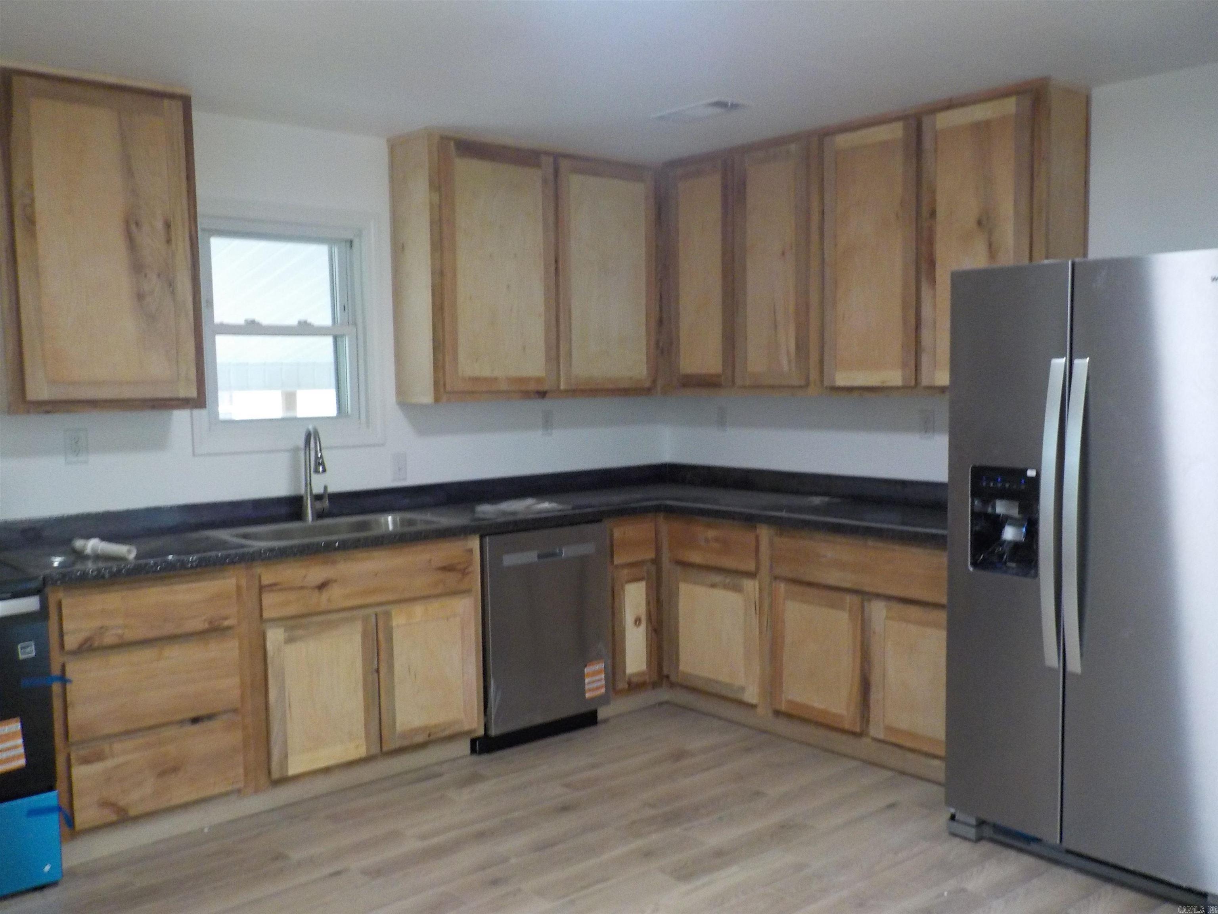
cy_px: 457
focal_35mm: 30
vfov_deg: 46.8
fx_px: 1056
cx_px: 609
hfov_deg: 60.0
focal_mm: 4.1
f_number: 3.3
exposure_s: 1/30
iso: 360
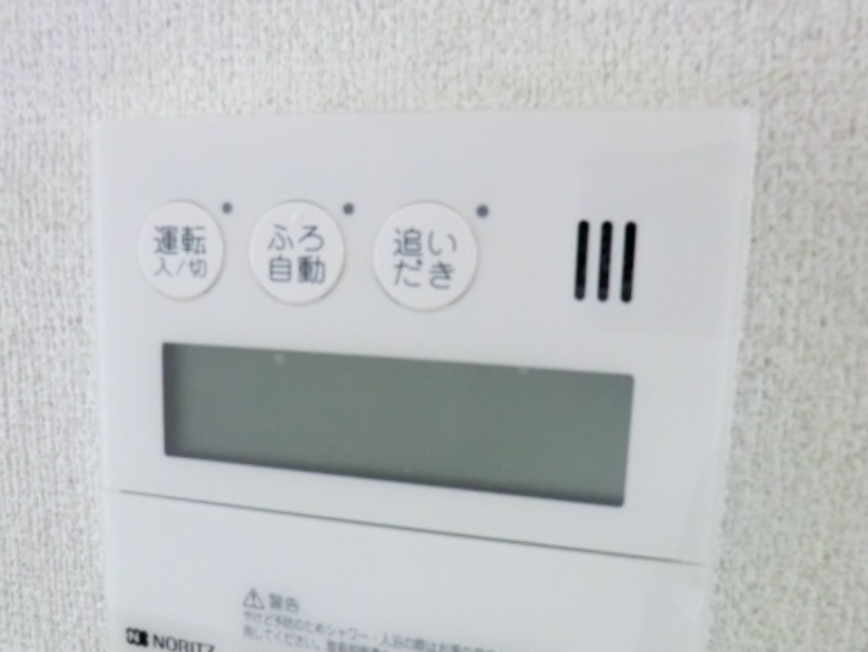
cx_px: 412
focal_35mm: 31
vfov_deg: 45.3
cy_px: 384
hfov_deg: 58.3
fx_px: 778
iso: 800
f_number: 3.2
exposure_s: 1/25
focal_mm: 4.3
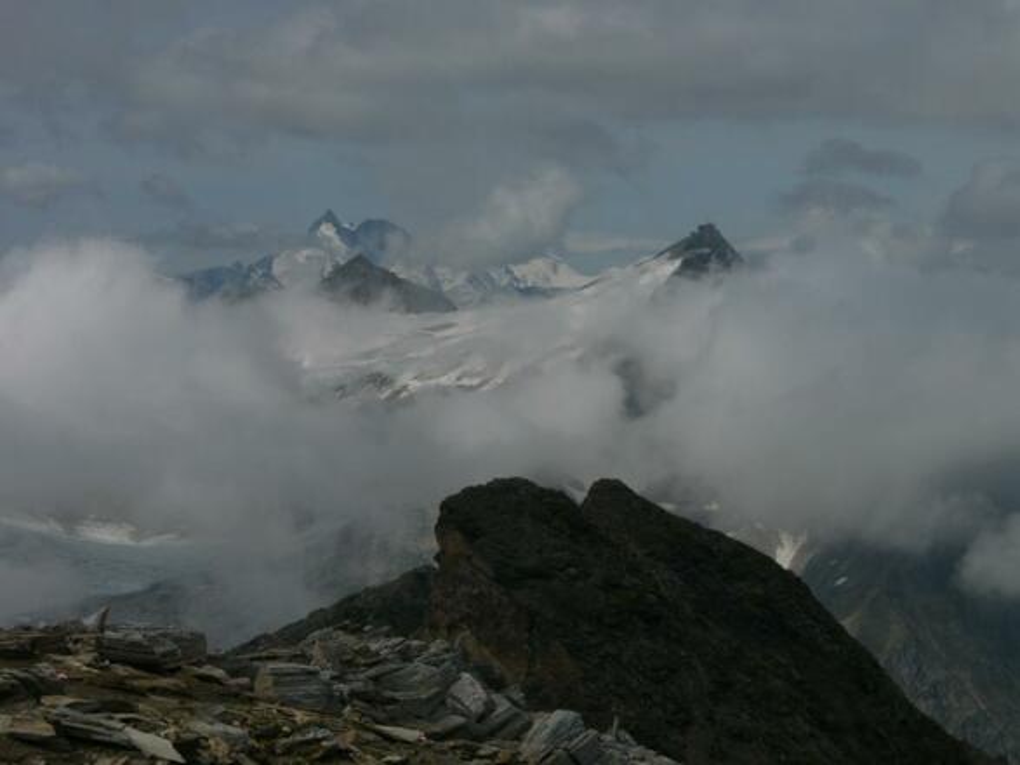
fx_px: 2651
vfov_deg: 16.4
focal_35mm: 90
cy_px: 382
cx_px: 510
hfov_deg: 21.8
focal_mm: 22.5
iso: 100
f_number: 8
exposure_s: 1/1000
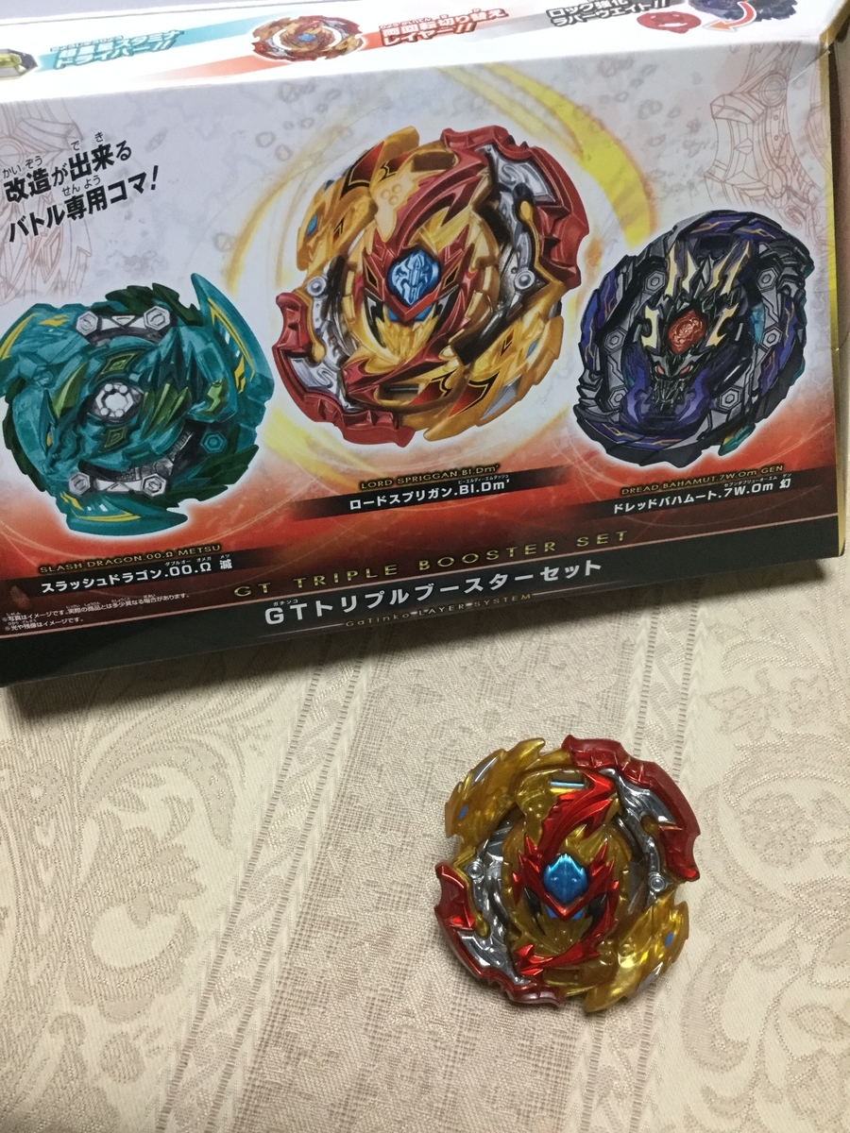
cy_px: 566
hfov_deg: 45.4
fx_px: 1015
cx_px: 425
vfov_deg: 58.4
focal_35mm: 31
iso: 200
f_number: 2.4
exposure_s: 1/30
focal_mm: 3.3
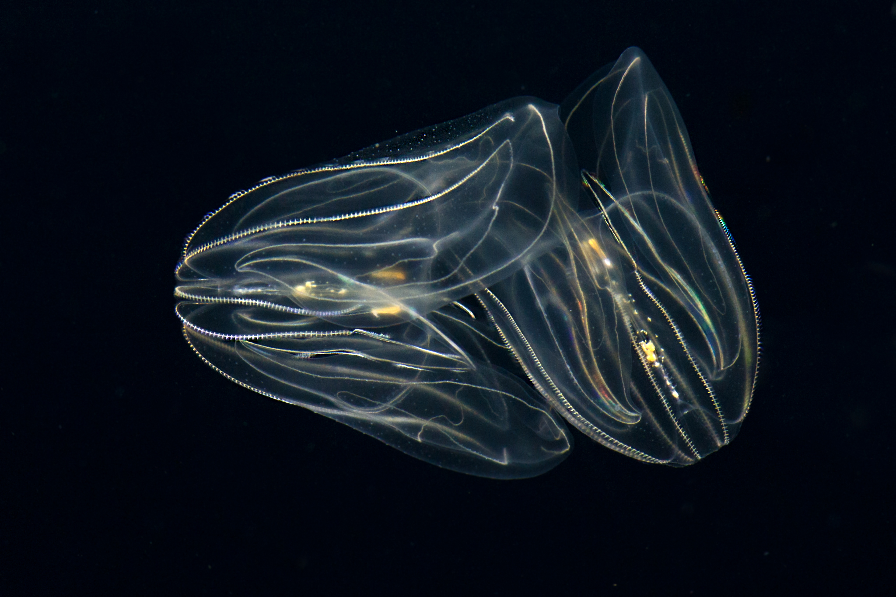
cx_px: 448
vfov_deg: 13.0
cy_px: 298
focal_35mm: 105
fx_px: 2613
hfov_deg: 19.5
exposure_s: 1/40
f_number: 10
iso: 3200
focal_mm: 105
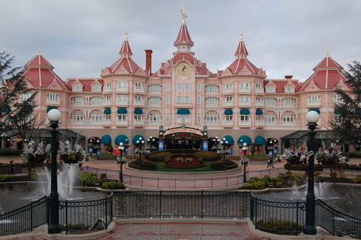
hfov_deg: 49.6
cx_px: 180
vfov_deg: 34.2
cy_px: 120
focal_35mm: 39
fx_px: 391
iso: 800
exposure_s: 1/400
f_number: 9
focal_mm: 26
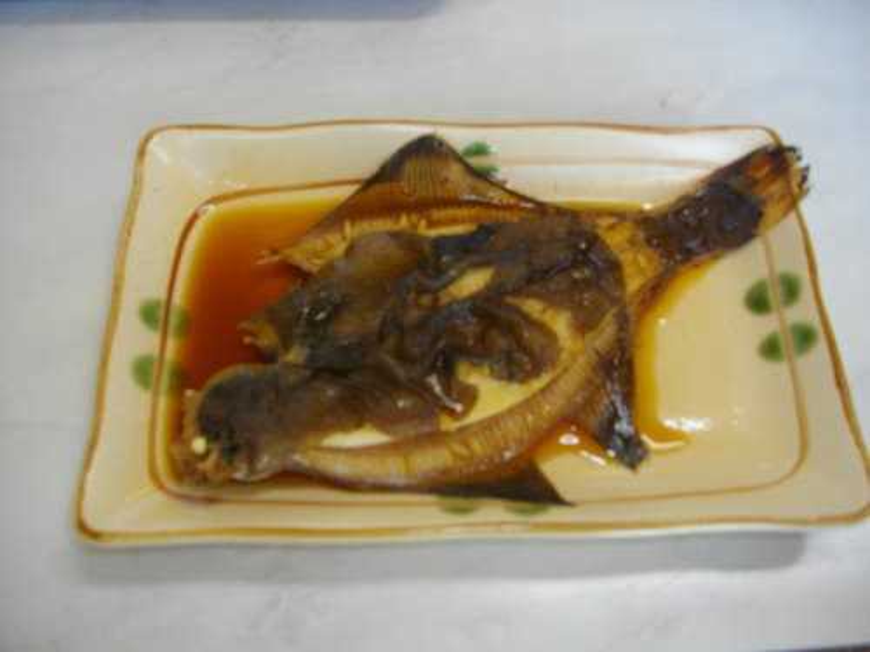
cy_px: 326
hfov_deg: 58.4
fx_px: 779
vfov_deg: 45.4
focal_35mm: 31
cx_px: 435
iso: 200
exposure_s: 1/60
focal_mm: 5.7
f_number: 2.9
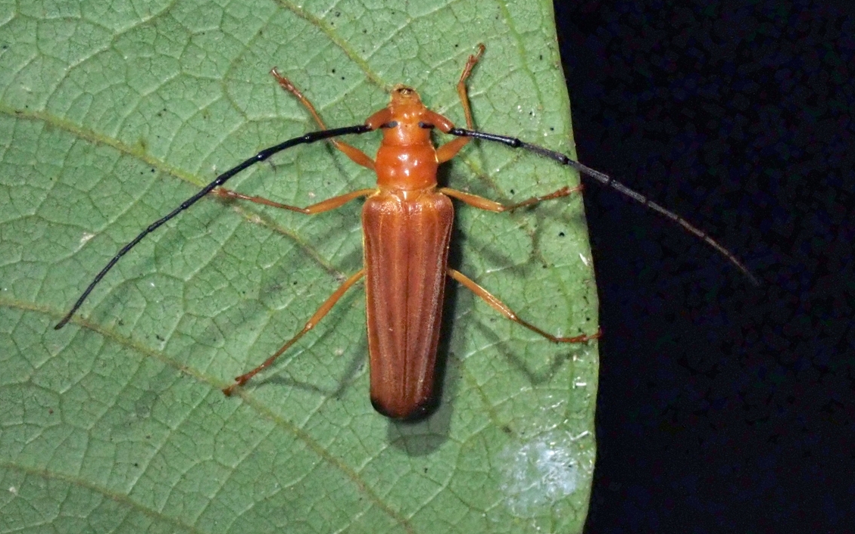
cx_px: 431
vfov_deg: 17.2
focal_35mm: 76
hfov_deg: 27.1
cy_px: 240
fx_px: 1771
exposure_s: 1/500
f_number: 16
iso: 800
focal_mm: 12.73
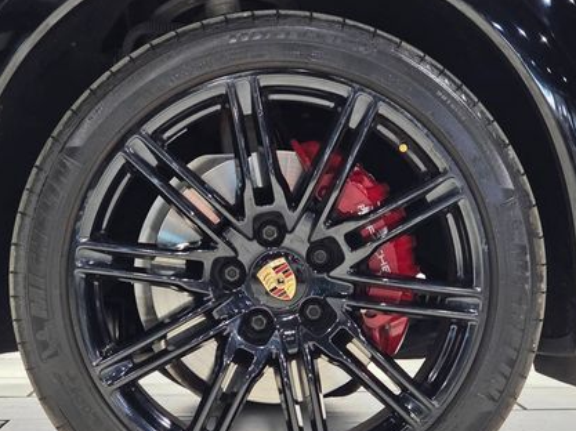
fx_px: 1762
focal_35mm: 106
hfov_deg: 18.6
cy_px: 274
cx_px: 279
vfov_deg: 13.9
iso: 320
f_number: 2.4
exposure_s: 1/60
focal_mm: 7.9
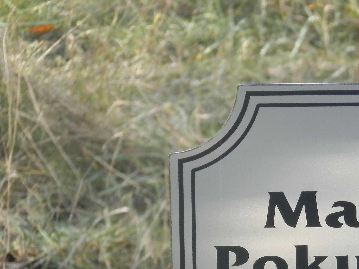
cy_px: 269
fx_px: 3164
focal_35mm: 305
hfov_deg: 6.5
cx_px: 399
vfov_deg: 4.9
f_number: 4.7
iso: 200
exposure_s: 1/125
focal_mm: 23.6
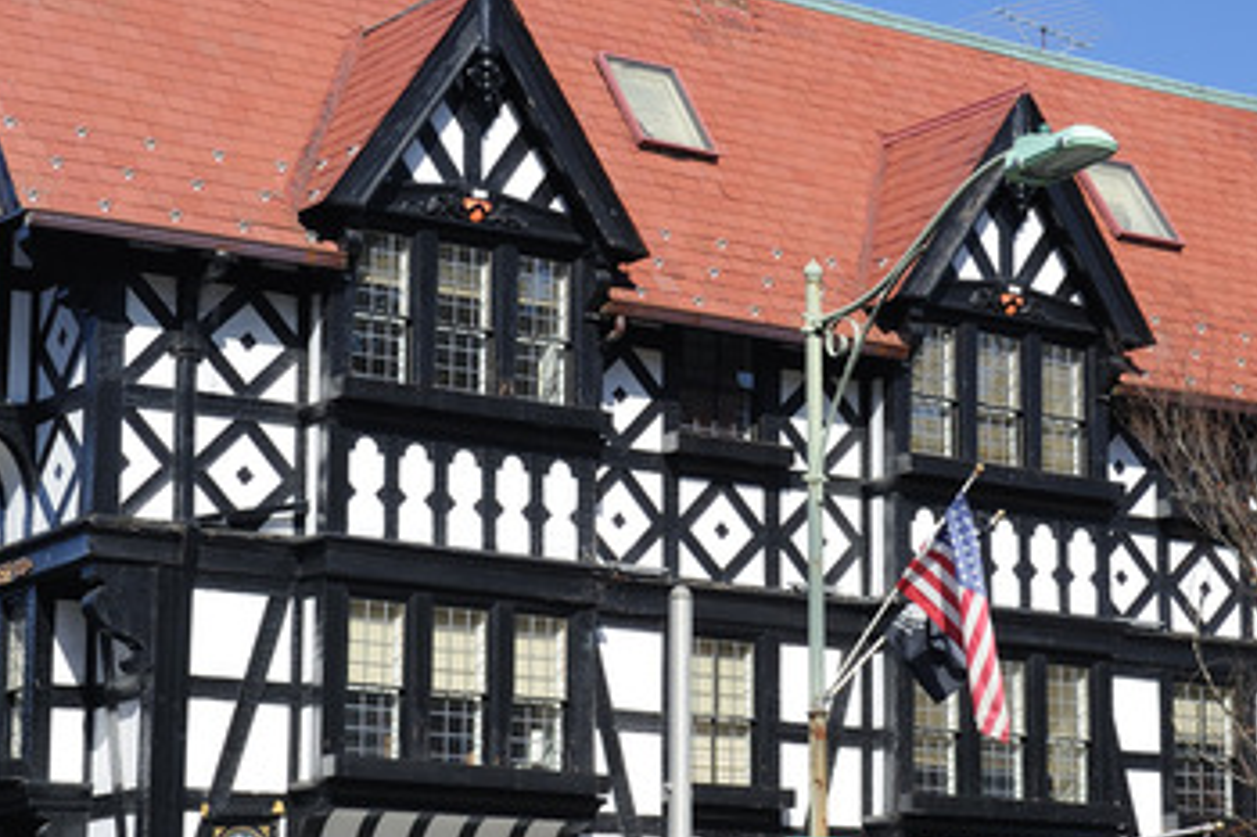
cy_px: 523
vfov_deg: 13.9
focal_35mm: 98
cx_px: 693
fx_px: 3420
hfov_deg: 20.8
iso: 200
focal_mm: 44
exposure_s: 1/100
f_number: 11
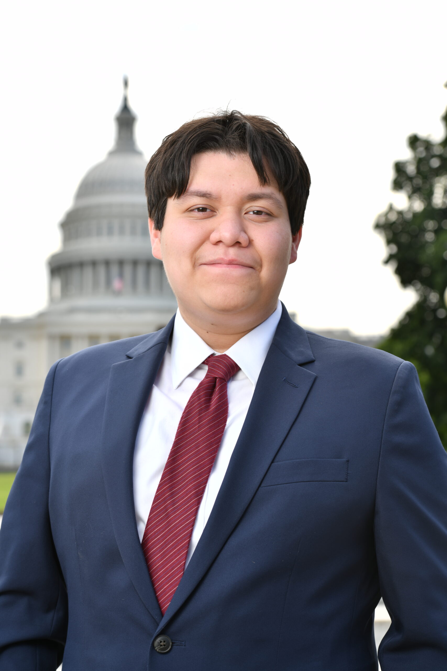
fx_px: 1490
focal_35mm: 80
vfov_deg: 25.4
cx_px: 224
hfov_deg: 17.1
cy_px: 336
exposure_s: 1/80
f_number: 8
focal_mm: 80
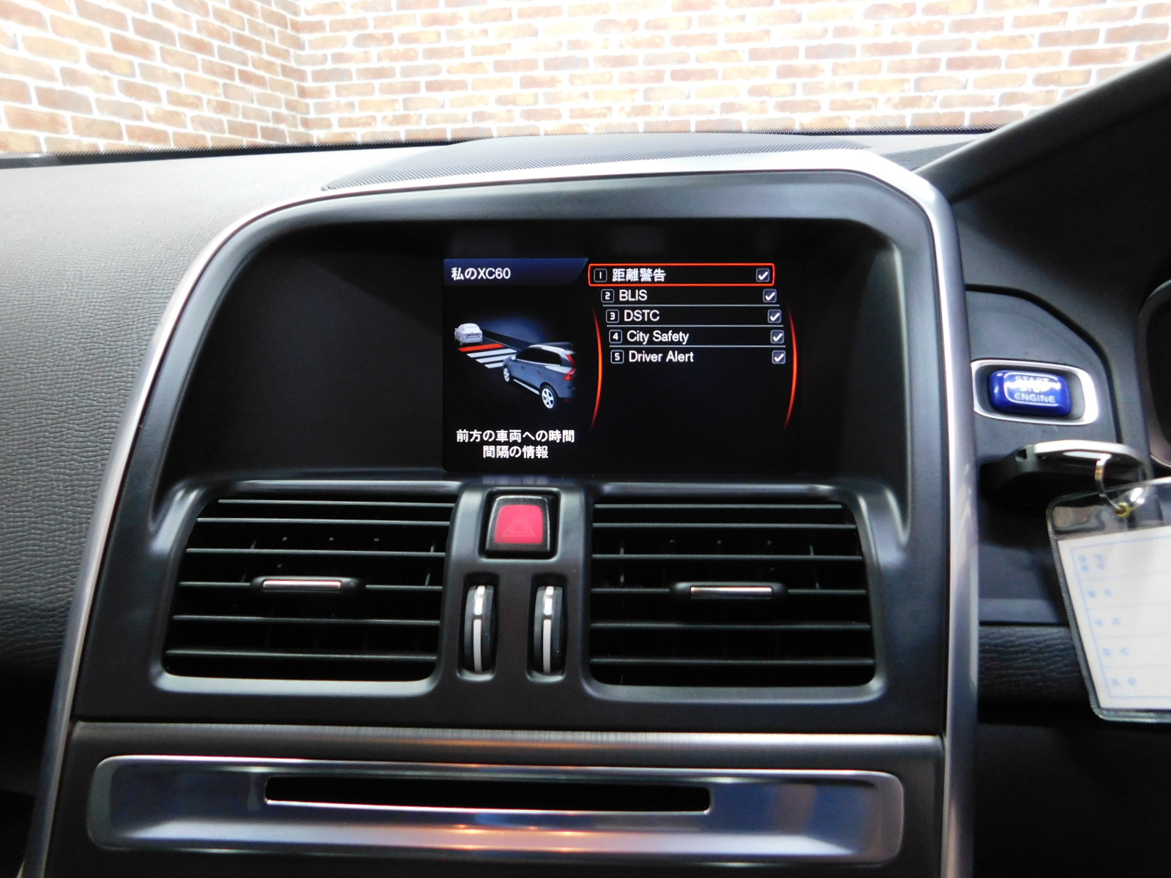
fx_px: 778
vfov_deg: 58.9
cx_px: 586
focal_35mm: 23
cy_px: 439
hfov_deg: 73.9
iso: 400
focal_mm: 4
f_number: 3
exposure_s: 1/15
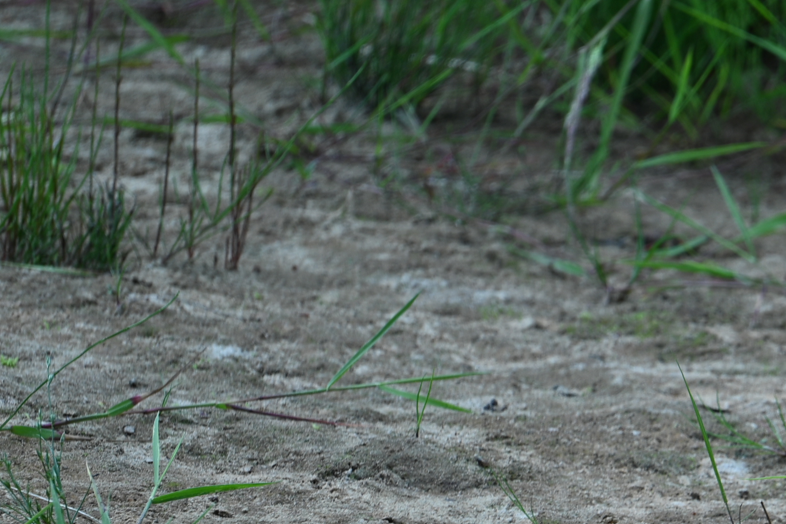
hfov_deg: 1.4
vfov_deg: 0.9
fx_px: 32265
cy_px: 637
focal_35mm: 1478
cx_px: 956
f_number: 6.7
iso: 100
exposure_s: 1/125
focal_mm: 500
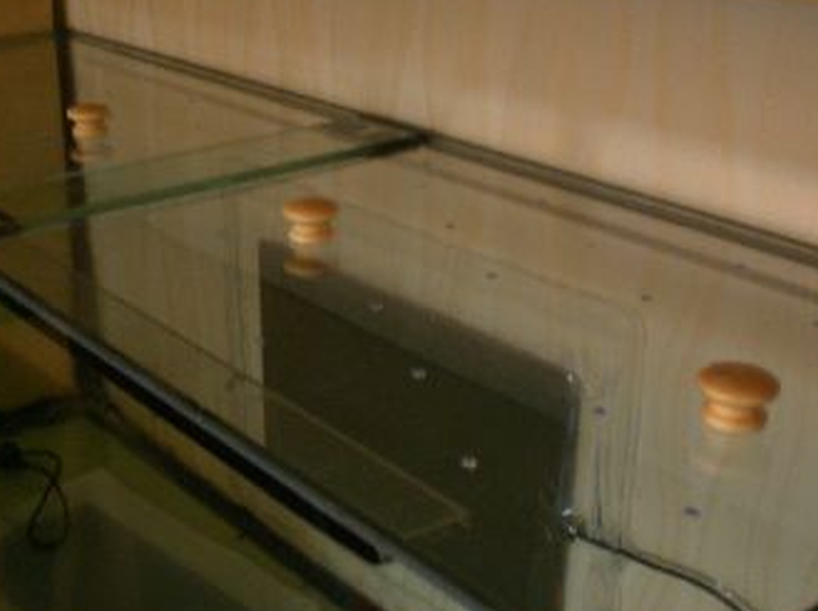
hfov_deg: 35.4
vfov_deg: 27.0
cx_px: 307
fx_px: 1275
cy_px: 325
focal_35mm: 54
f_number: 3.1
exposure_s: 1/2.5
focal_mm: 6.3
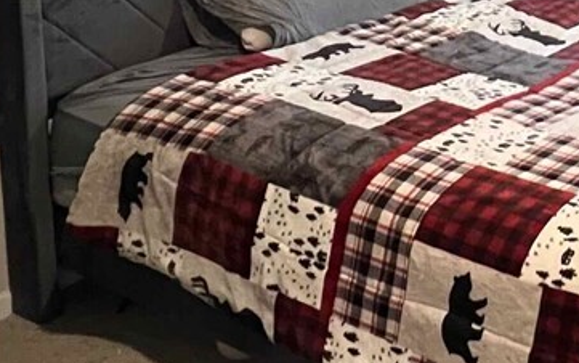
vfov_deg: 18.2
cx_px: 754
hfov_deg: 27.8
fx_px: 963
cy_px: -231
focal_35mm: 61
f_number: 1.8
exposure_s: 1/60
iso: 640
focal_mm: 1.57
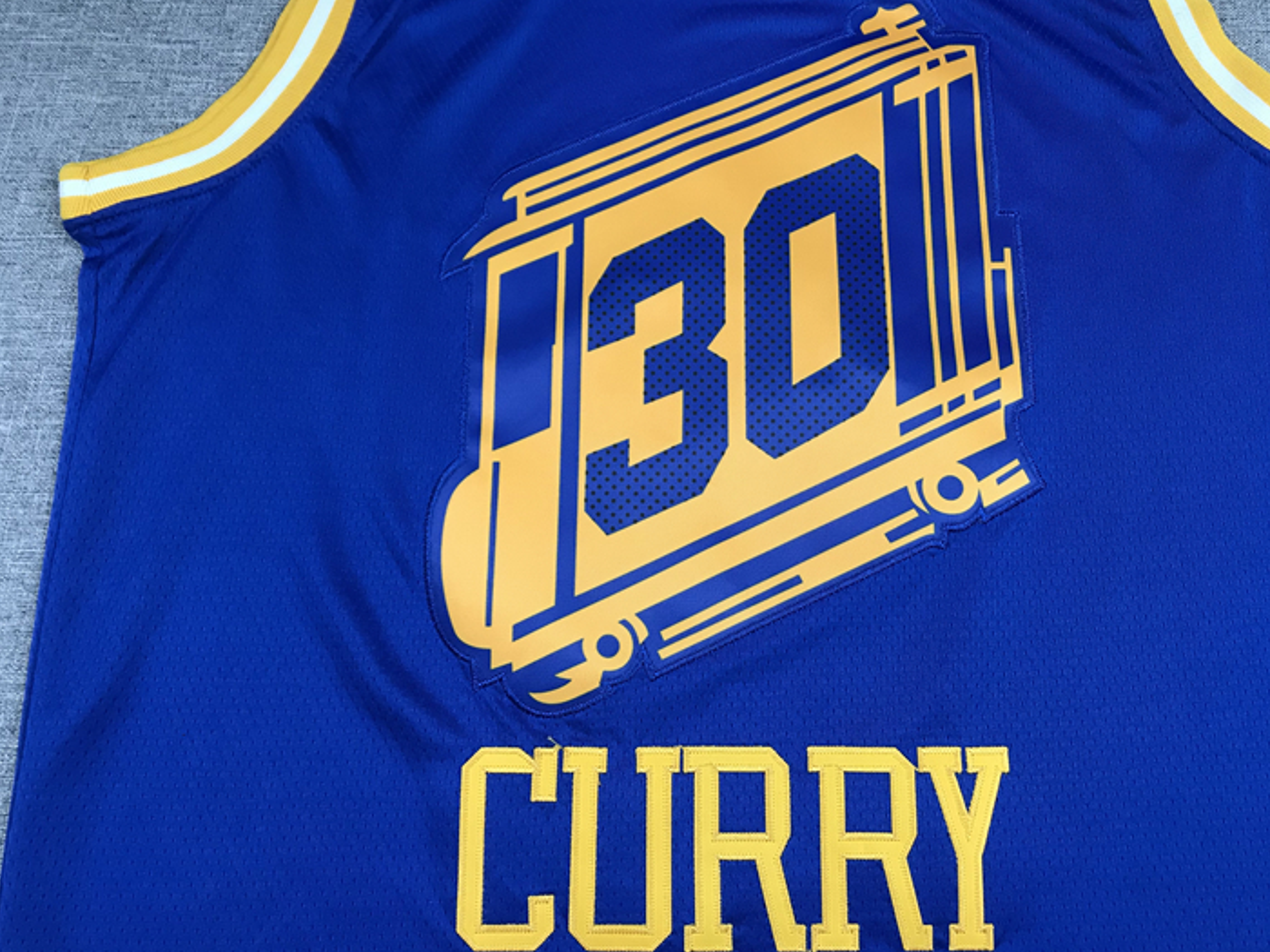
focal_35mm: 32
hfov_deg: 56.7
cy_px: 432
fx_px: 1174
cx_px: 713
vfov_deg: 44.1
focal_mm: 3.99
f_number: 1.8
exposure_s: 1/33
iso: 25
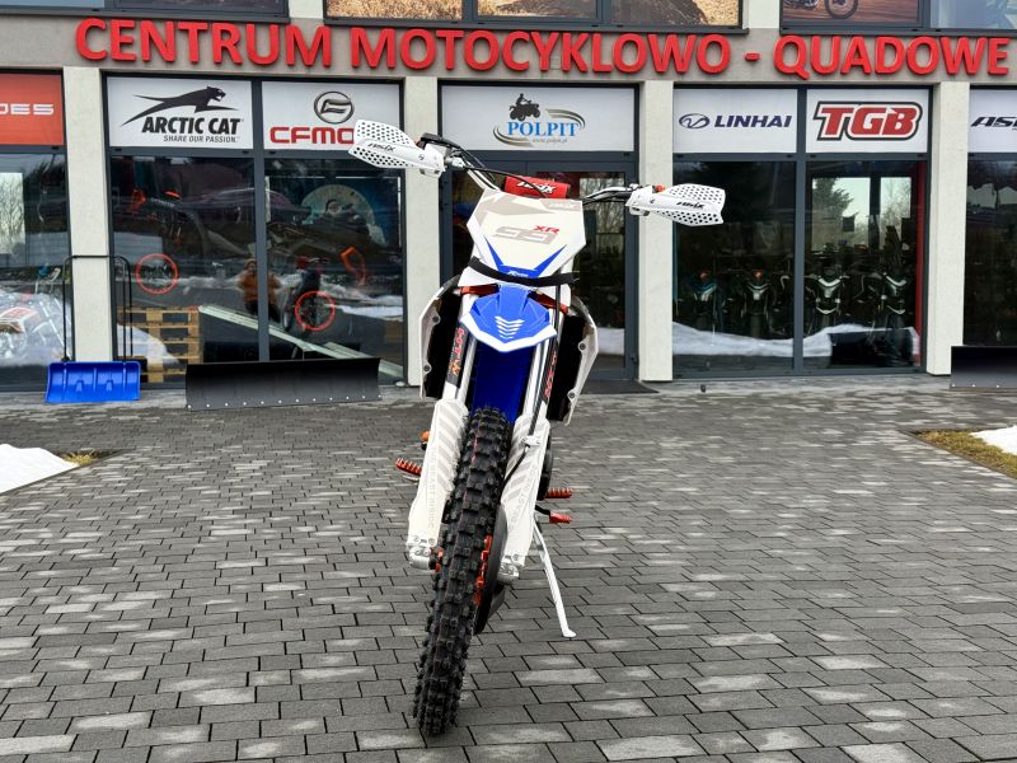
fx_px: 1410
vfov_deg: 30.3
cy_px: 382
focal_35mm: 48
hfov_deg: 39.7
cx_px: 508
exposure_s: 1/975
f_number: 1.78
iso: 64
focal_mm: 6.76
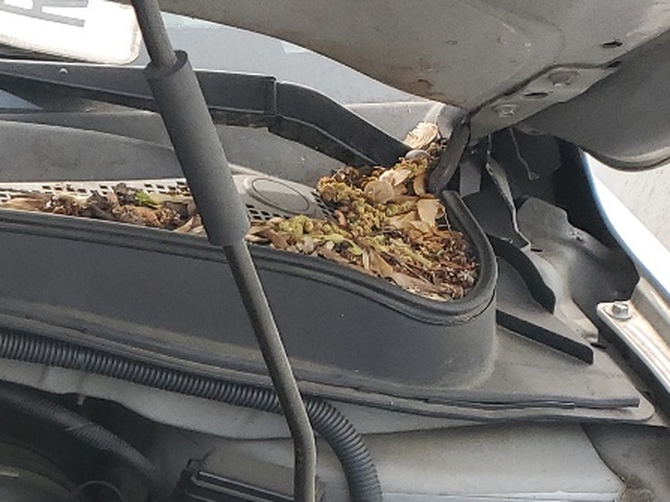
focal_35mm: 93
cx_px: -490
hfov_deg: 17.6
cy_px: 721
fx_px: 1800
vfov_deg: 14.9
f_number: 1.5
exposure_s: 1/556
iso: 50
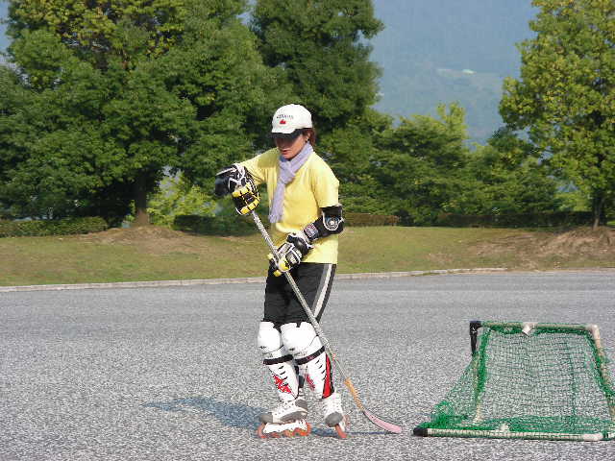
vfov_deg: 10.0
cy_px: 230
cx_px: 308
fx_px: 2629
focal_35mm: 148
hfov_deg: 13.3
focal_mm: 24.7
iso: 50
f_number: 4
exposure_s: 1/275
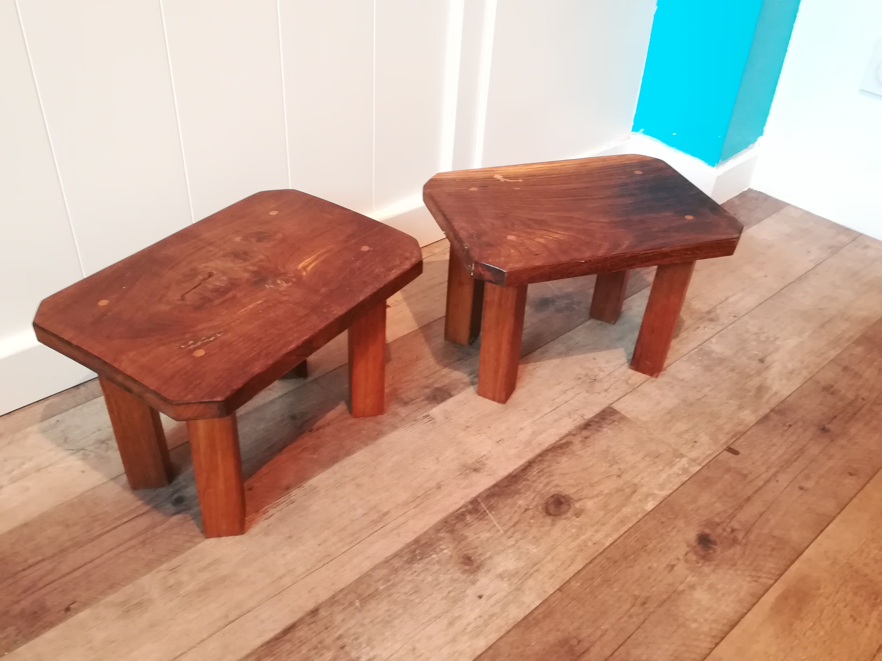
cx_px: 441
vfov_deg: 46.8
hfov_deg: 60.0
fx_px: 764
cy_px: 330
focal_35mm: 30
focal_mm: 3.83
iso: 400
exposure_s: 1/25
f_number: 2.2
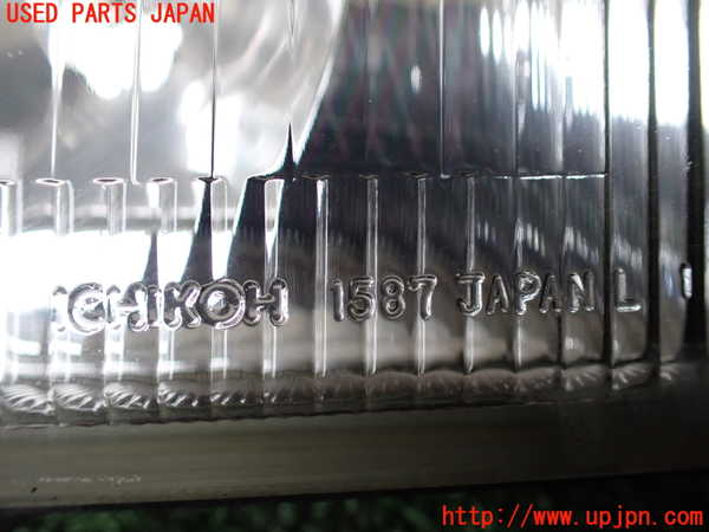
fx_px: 614
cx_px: 354
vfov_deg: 46.8
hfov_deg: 60.0
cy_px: 266
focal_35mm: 30
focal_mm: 5.4
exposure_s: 1/125
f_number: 2.3
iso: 200
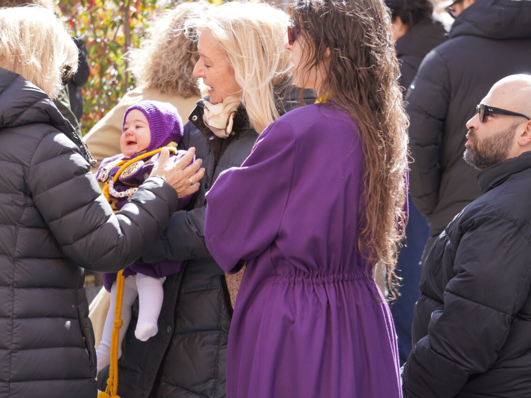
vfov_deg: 9.6
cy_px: 199
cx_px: 266
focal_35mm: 155
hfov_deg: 12.8
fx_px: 2370
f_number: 5.6
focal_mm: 95
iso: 200
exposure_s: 1/160
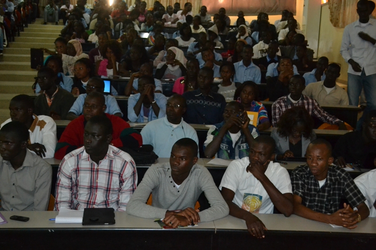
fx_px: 439
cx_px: 188
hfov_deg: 46.4
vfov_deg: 31.9
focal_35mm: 42
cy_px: 125
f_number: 4.5
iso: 3200
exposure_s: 1/60
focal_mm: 28
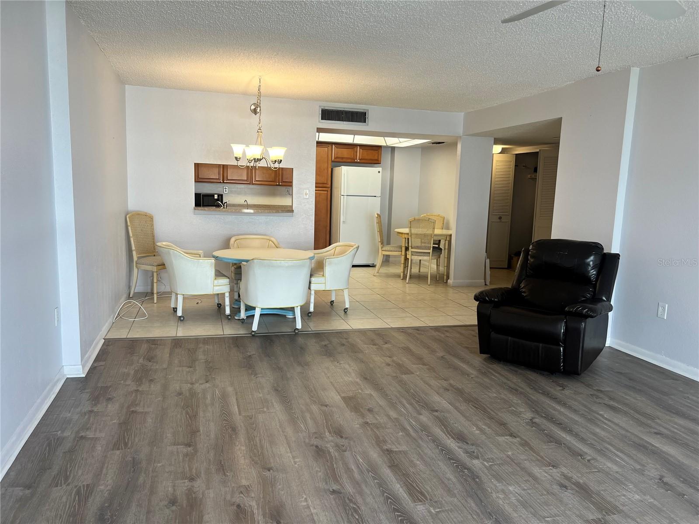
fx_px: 525
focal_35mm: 26
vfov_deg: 53.1
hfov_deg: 67.3
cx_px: 350
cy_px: 262
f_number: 1.5
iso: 100
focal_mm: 5.7
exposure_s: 1/120
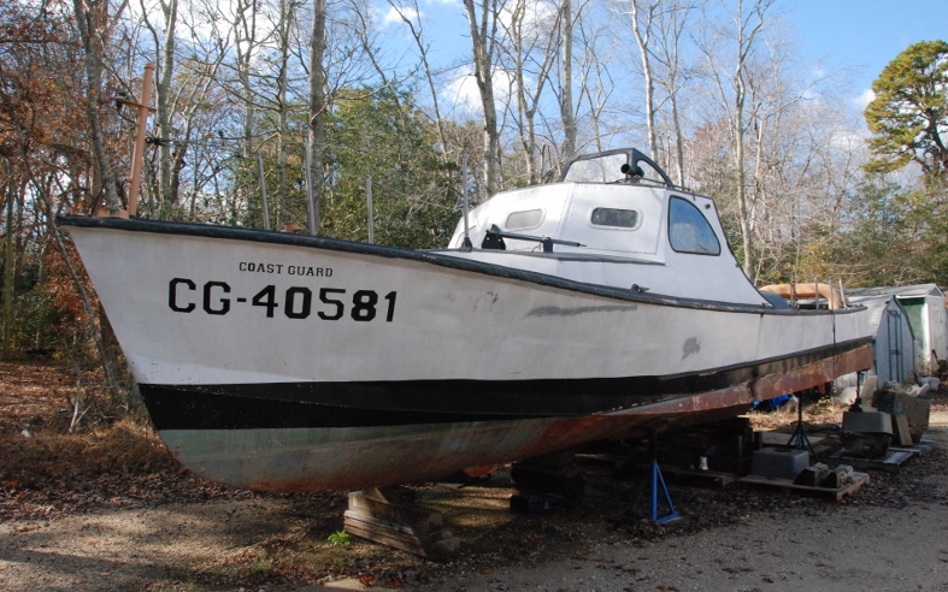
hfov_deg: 66.5
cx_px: 479
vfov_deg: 44.5
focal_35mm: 28
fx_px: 723
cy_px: 290
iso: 1600
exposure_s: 1/500
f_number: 11
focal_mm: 18
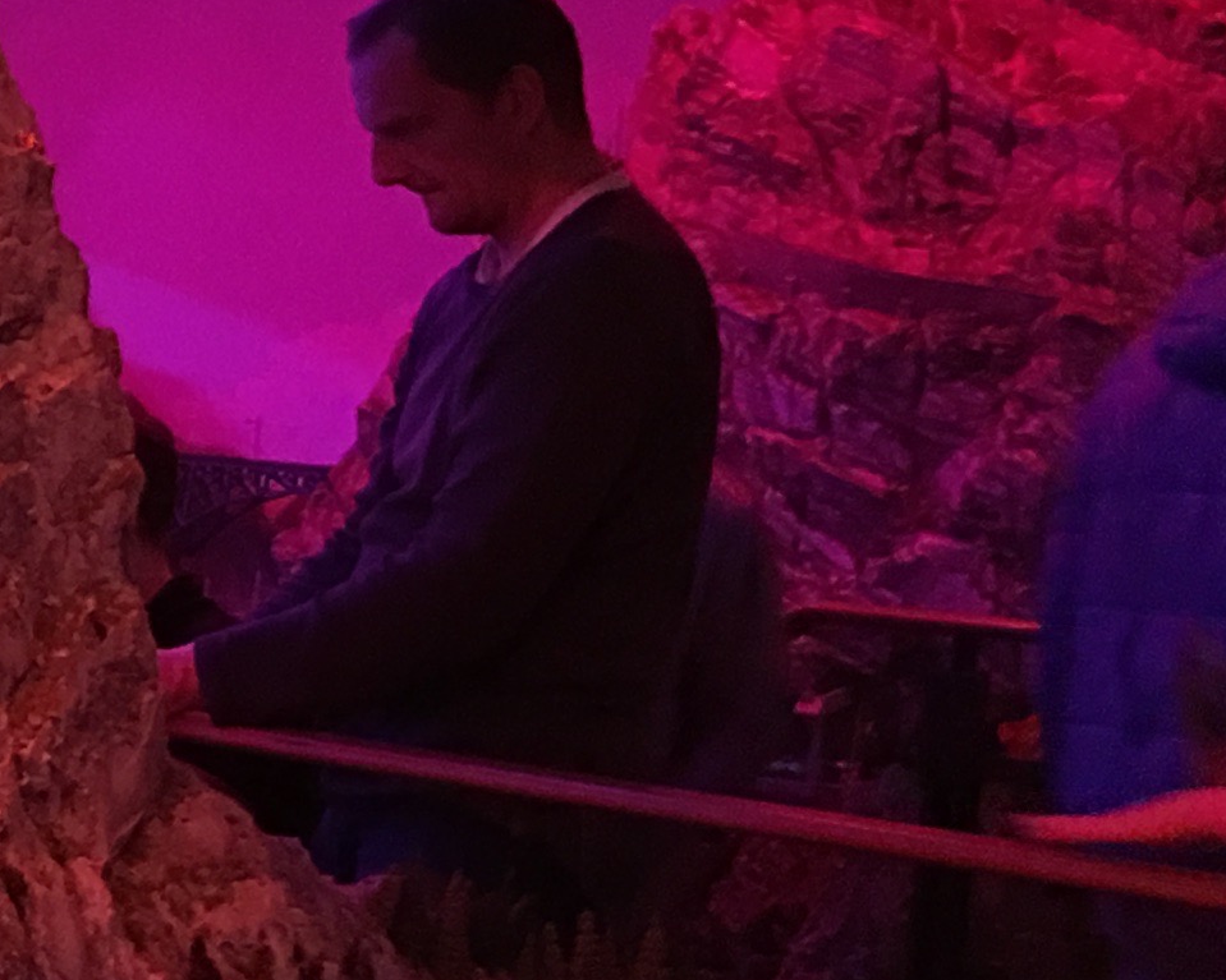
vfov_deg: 12.9
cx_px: -1319
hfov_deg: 13.5
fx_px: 4317
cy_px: 856
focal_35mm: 119
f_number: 2.2
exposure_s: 1/4
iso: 80
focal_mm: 4.15
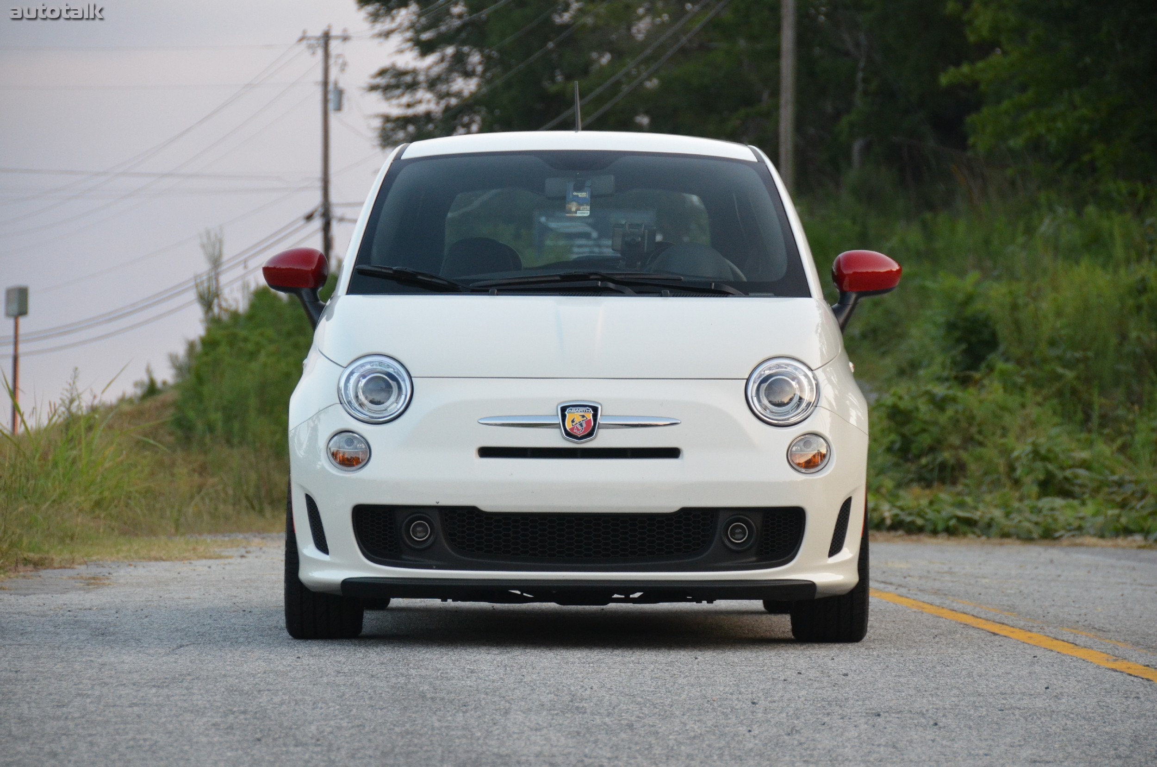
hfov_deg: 12.3
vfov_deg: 8.1
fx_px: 5388
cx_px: 578
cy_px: 384
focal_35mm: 168
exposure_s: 1/400
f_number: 5.3
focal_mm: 112
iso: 1600
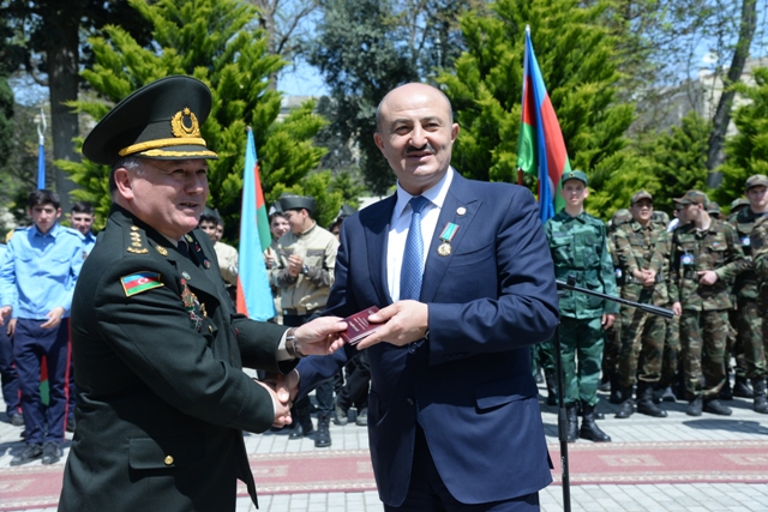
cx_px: 384
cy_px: 256
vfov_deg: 27.0
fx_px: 1067
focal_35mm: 50
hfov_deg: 39.6
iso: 560
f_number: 6.3
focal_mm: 50
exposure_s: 1/1250
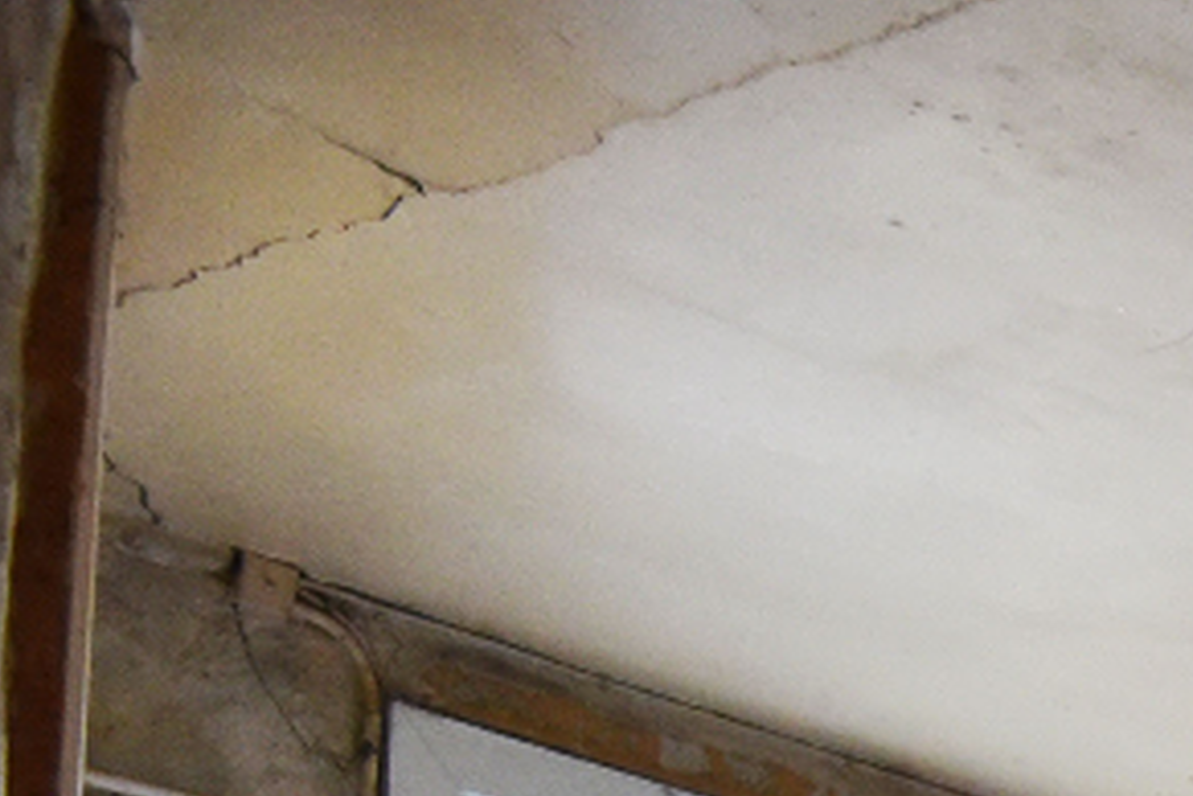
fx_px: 2949
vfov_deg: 11.8
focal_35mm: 89
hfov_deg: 15.4
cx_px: 2704
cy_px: 2039
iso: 2000
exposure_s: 1/60
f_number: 4
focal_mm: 16
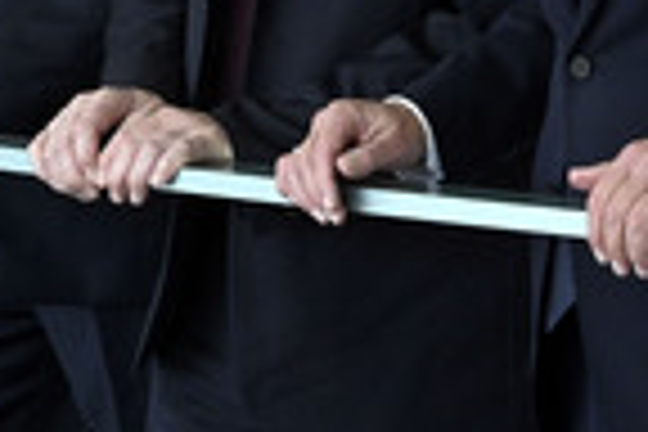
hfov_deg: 8.0
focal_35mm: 257
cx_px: 263
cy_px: -144
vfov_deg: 5.3
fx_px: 4626
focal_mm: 82
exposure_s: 1/640
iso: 4000
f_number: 7.1
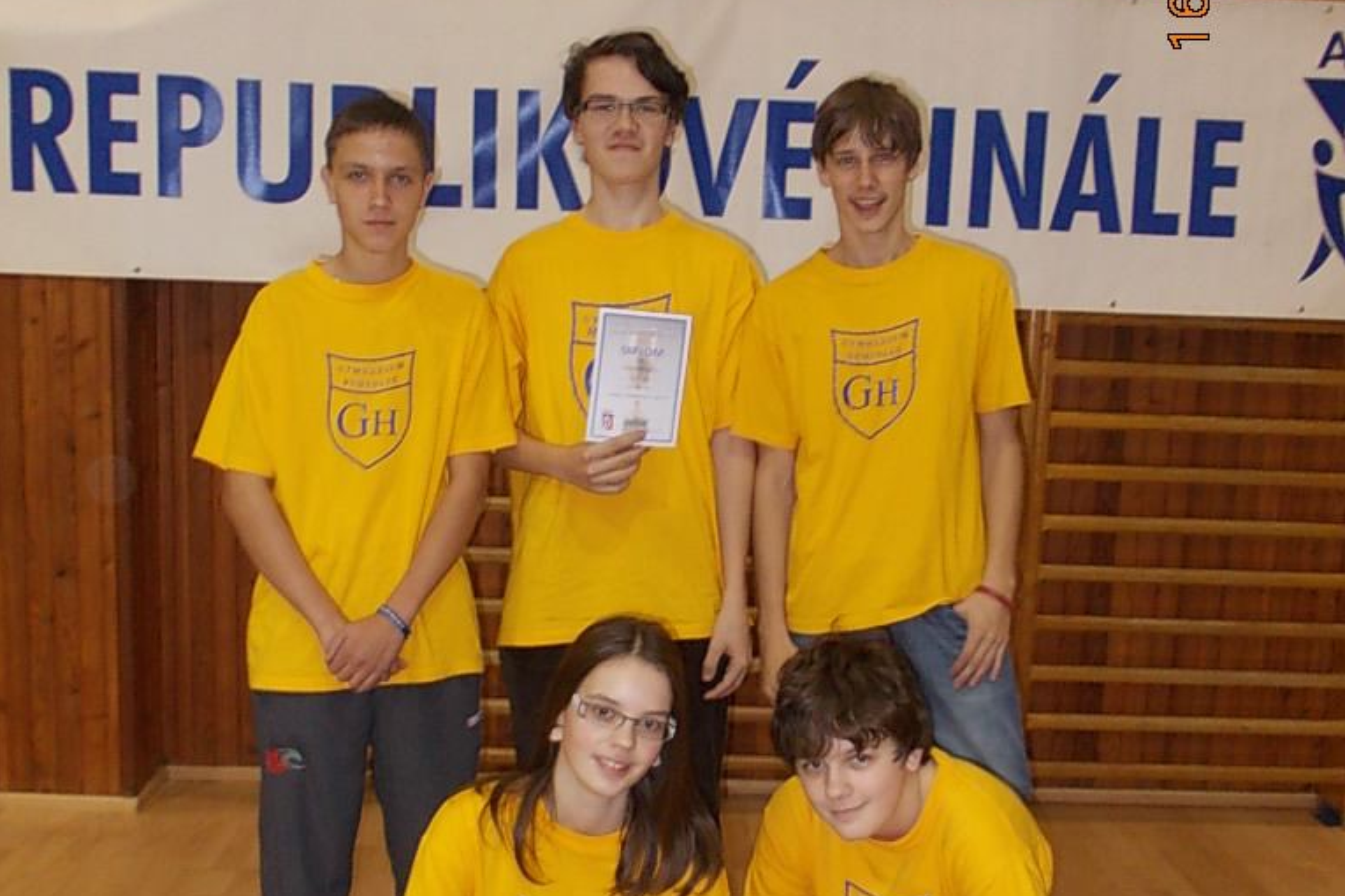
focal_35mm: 39
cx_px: 672
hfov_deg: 49.6
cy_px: 513
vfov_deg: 34.1
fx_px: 1457
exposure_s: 1/25
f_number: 2.7
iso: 200
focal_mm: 4
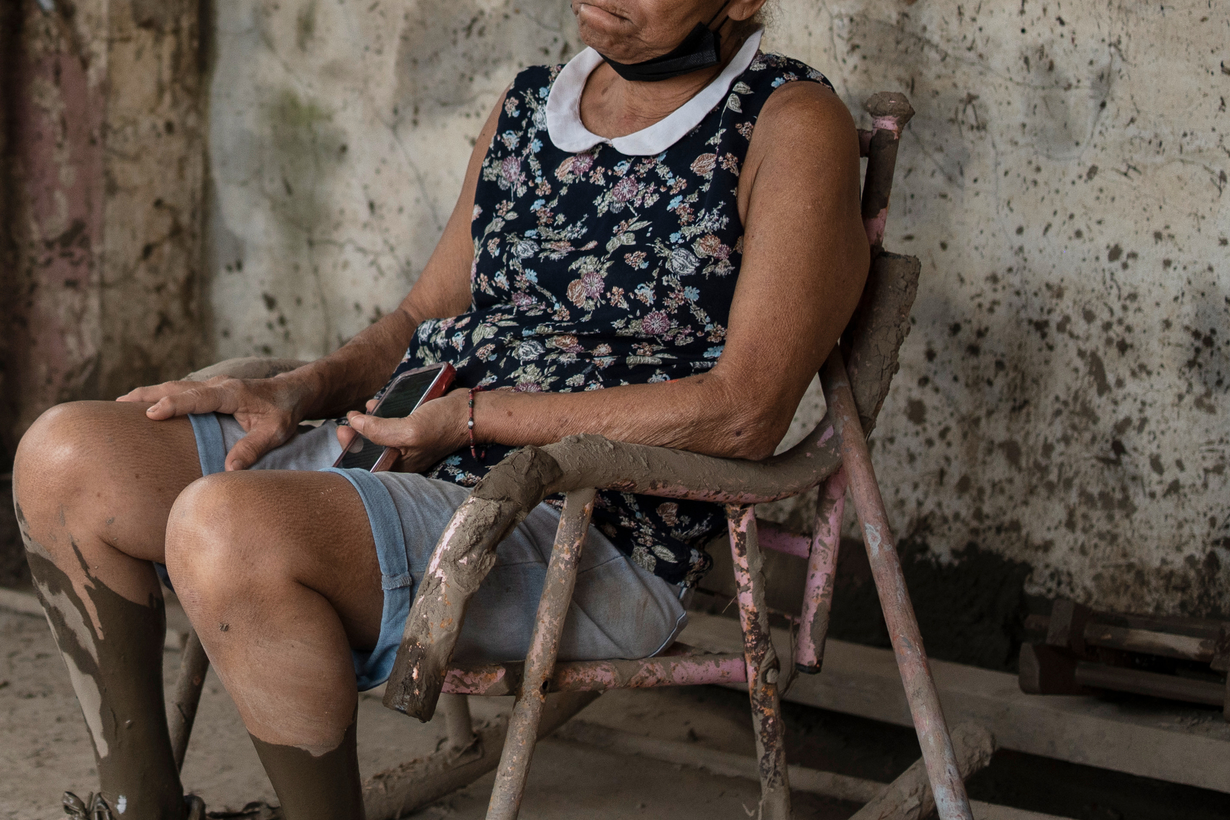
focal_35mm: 86
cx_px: 213
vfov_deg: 15.8
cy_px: 204
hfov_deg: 23.2
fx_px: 2938
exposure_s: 1/1600
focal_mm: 35
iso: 400
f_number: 2.5
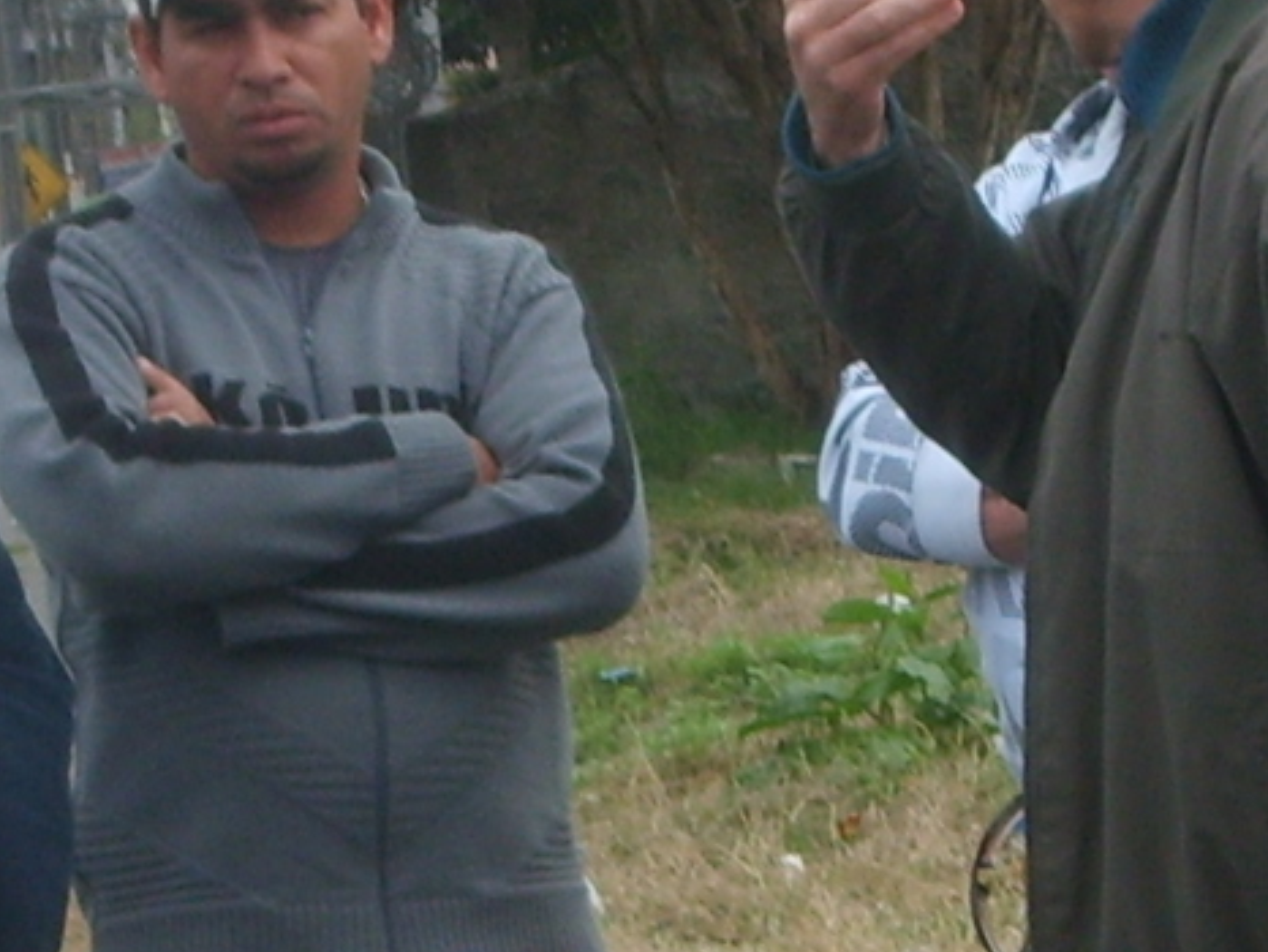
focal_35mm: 268
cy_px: 574
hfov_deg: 7.4
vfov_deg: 5.6
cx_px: 299
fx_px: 9822
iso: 50
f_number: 3.6
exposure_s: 1/250
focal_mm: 10.3
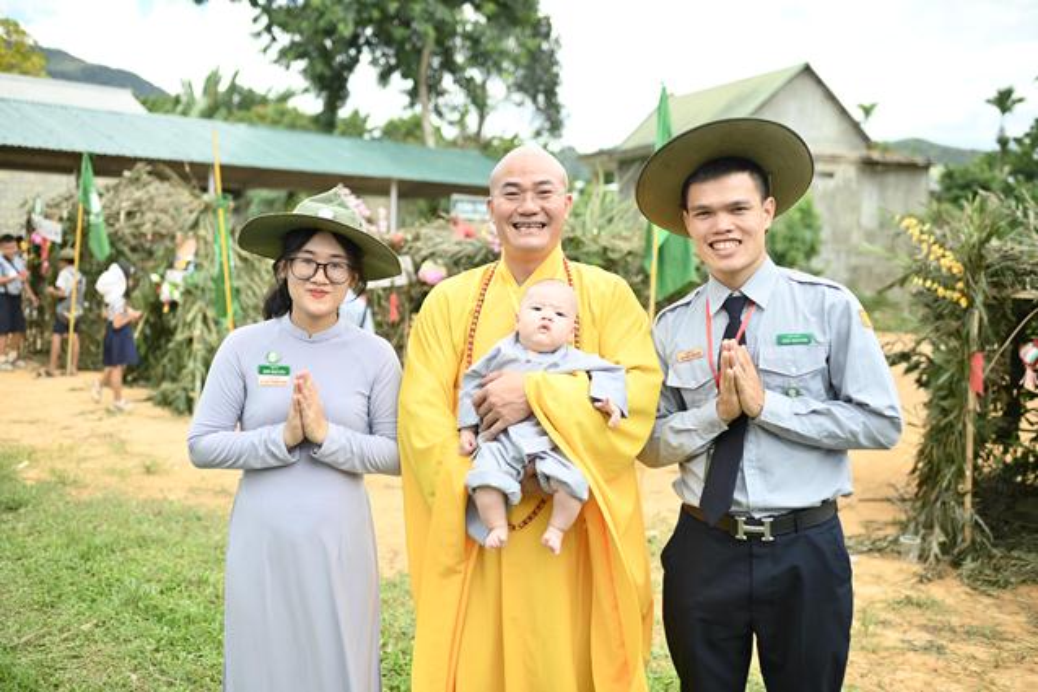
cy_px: 346
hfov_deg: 54.4
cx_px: 519
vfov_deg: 37.8
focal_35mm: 35
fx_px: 1009
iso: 100
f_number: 2.5
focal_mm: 35
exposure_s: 1/640
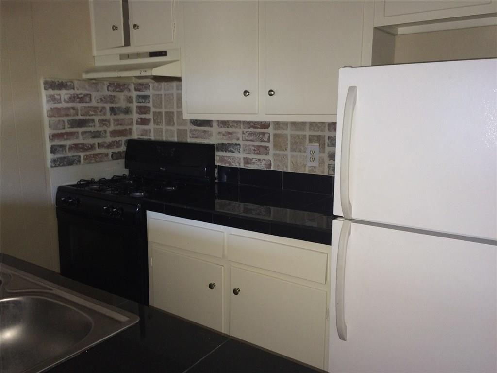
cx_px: 248
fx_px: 416
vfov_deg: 48.2
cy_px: 186
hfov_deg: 61.7
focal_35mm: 29
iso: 80
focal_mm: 4.15
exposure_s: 1/16
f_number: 2.2
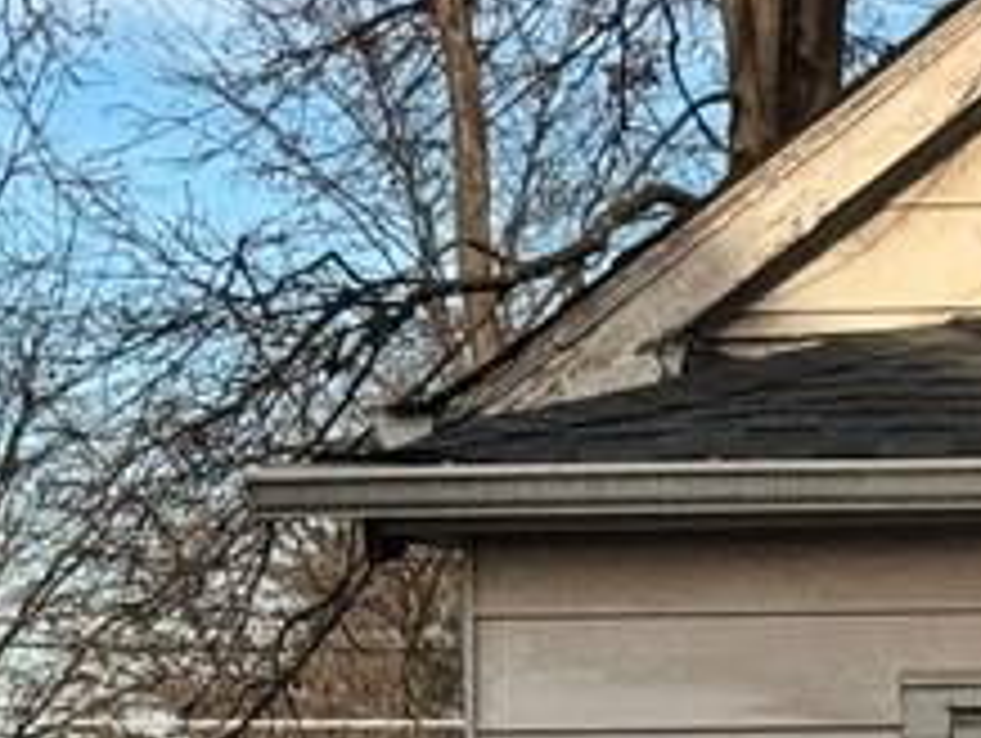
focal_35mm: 225
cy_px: 828
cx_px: 1413
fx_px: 6383
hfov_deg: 8.6
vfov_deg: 6.6
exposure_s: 1/3257
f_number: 1.78
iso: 64
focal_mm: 6.76
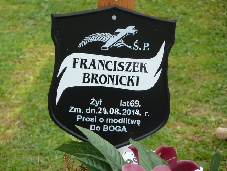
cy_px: 86
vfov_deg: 5.3
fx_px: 1823
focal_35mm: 278
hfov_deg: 7.1
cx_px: 114
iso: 200
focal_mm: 45.7
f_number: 4.8
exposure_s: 1/125
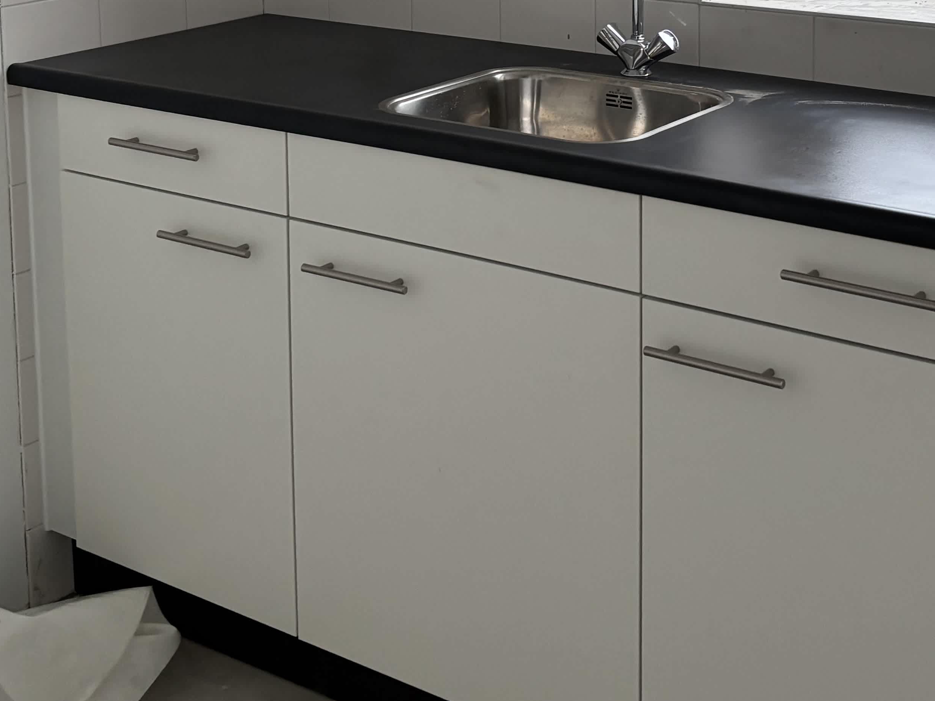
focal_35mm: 60
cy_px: -62
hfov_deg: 32.2
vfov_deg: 23.0
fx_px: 1621
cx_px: 521
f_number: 1.6
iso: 125
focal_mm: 6
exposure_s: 1/68
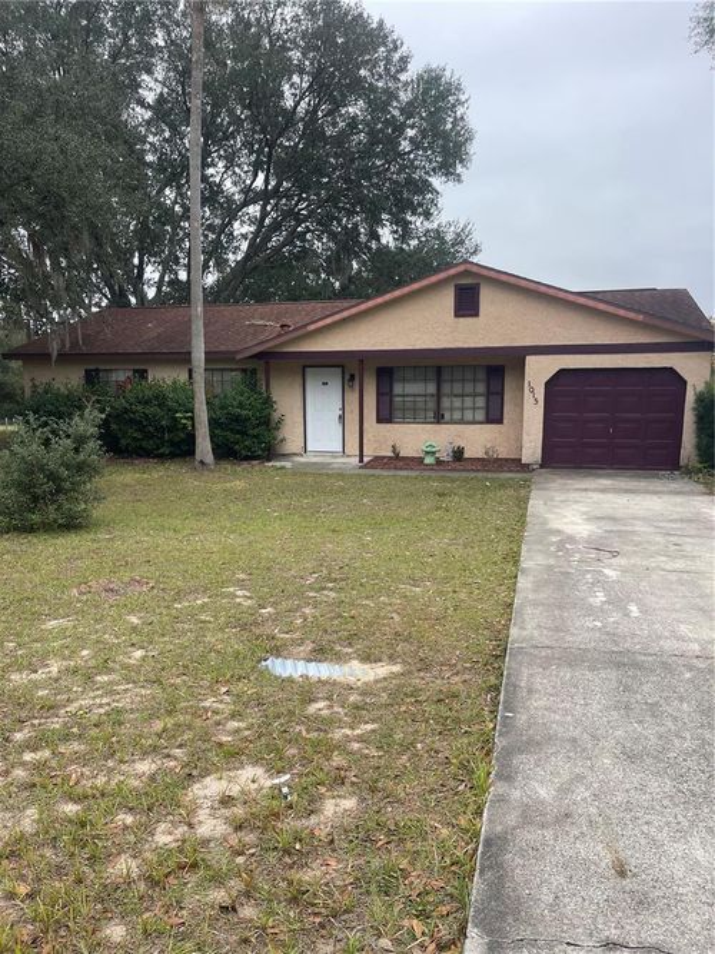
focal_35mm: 25
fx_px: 689
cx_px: 358
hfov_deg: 54.9
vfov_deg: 69.4
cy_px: 477
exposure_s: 1/791
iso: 32
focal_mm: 5.1
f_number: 1.6
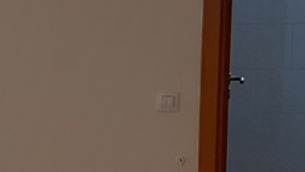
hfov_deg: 20.2
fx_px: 825
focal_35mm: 102
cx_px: -5
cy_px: 144
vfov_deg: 11.8
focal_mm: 3.93
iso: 40
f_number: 1.7
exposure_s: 1/161
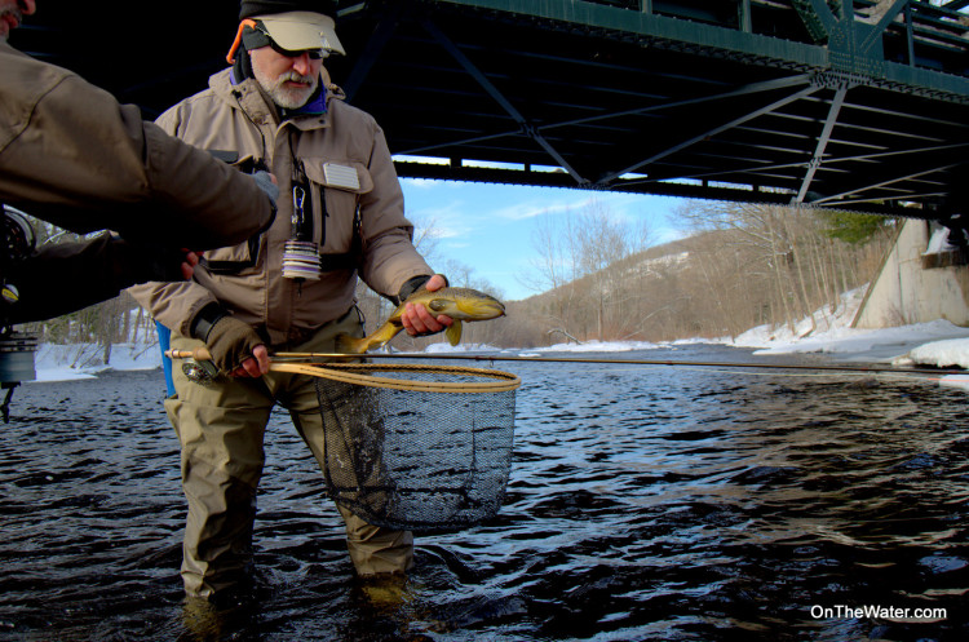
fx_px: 725
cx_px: 484
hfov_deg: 67.5
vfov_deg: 47.8
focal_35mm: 27
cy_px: 321
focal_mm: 18
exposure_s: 1/200
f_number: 7.1
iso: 100
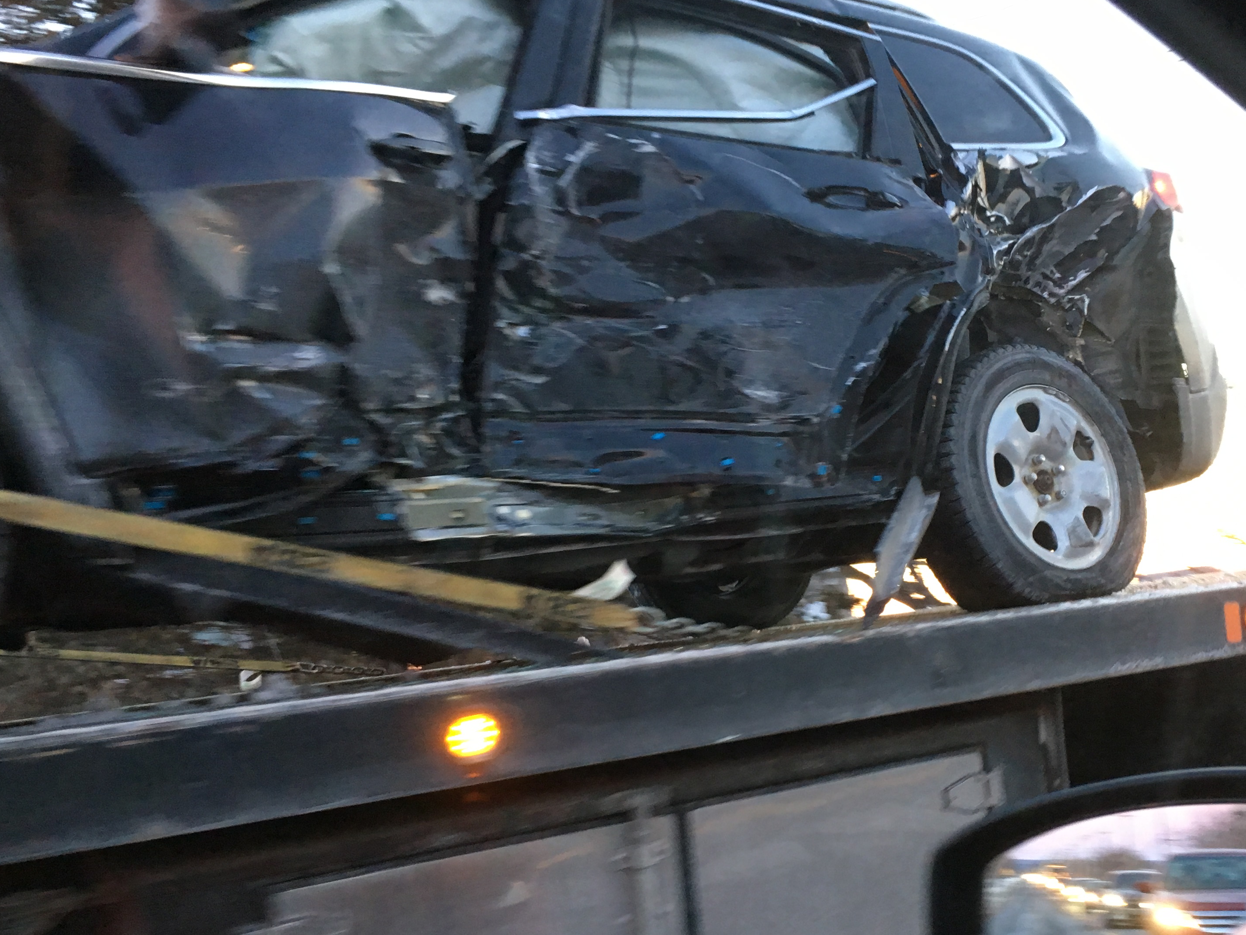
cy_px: 574
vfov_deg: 35.0
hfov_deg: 45.5
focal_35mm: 41
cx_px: 758
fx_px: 1476
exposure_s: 1/30
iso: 125
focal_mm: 4.15
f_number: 2.2
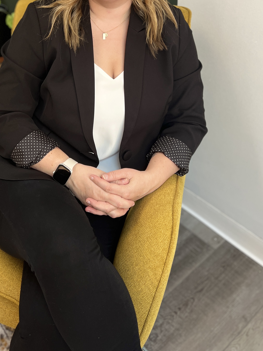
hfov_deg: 36.5
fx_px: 395
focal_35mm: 39
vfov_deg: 46.2
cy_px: 89
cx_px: 88
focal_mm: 5.7
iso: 125
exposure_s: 1/60
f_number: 1.5
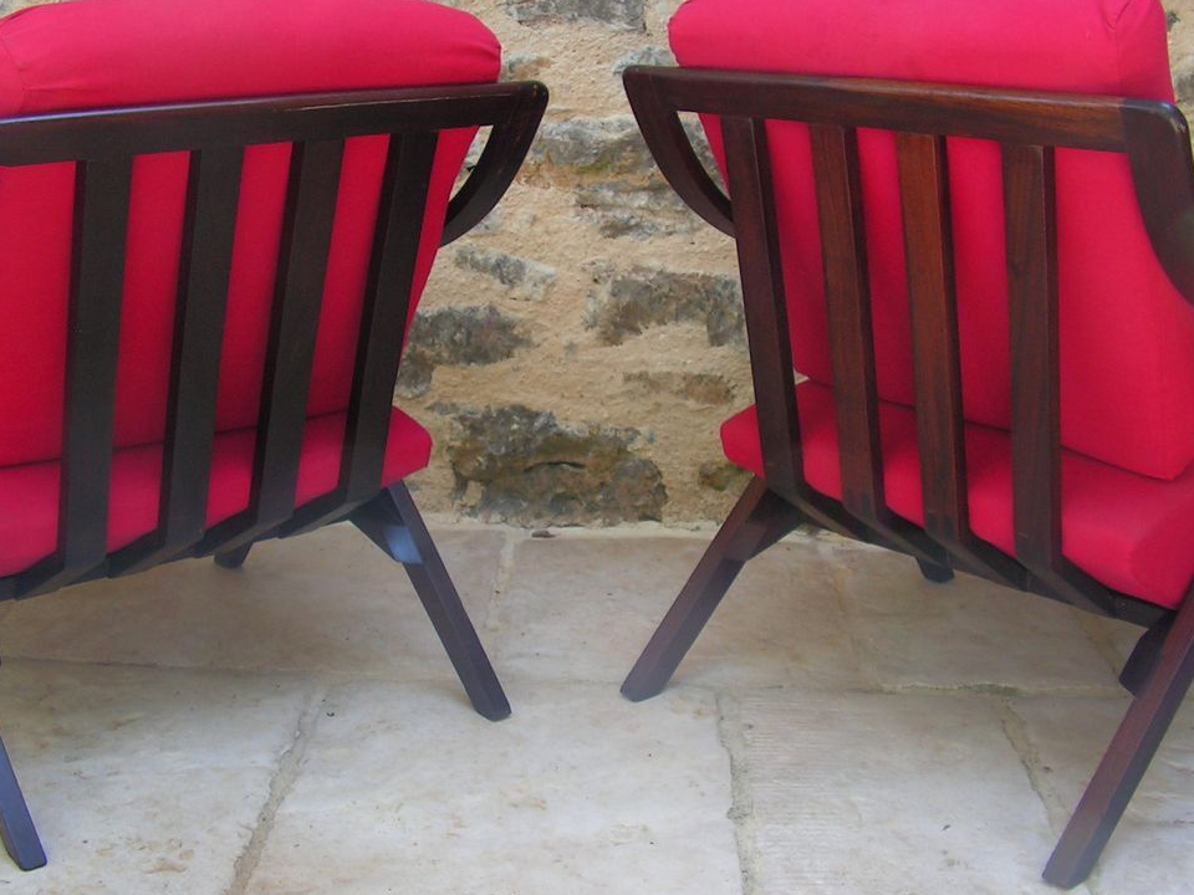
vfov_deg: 32.2
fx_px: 1552
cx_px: 560
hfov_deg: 42.1
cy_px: 444
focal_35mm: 45
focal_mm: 6
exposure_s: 1/40
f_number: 3.2
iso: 80
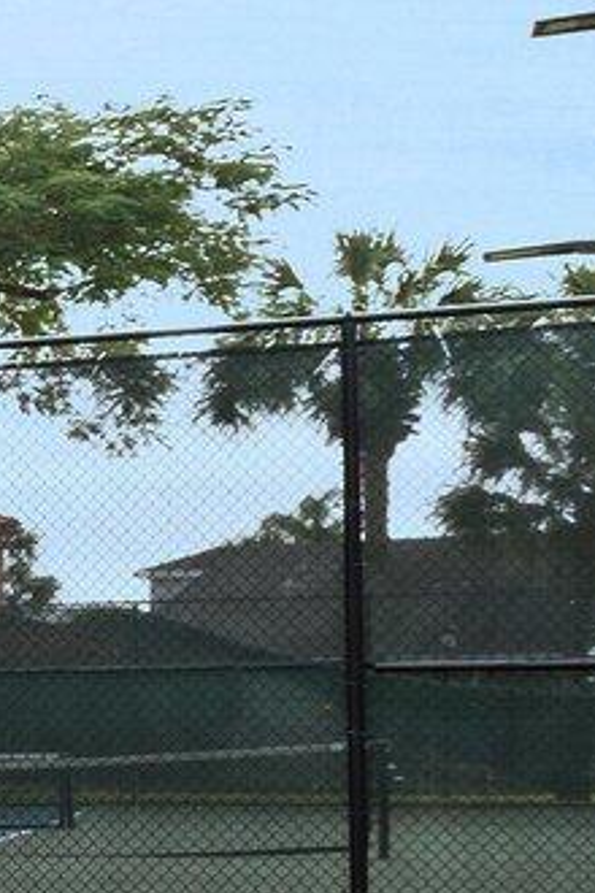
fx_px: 2925
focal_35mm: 118
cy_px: 842
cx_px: -1831
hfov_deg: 7.6
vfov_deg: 17.0
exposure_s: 1/250
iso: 200
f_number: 8
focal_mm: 19
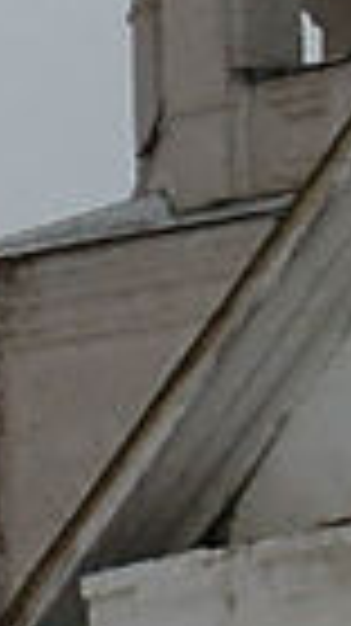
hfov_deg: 4.7
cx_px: -202
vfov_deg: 8.5
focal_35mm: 254
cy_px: 196
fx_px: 4210
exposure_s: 1/125
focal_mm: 6.3
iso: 100
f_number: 5.6
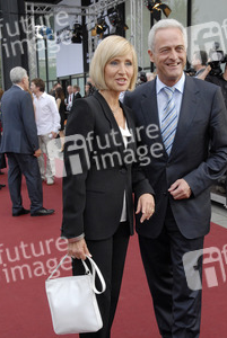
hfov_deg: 26.0
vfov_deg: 37.9
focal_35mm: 52
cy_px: 207
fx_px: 490
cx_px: 139
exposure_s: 1/160
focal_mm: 26
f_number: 7.1
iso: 800
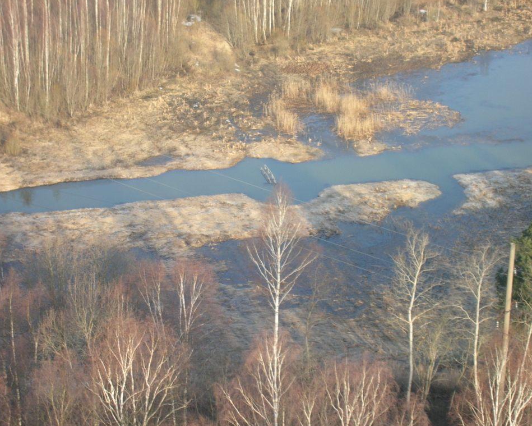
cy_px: 213
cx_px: 273
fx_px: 1590
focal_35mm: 101
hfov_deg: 19.0
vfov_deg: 15.2
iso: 50
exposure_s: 1/93.4
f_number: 4.6
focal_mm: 15.9
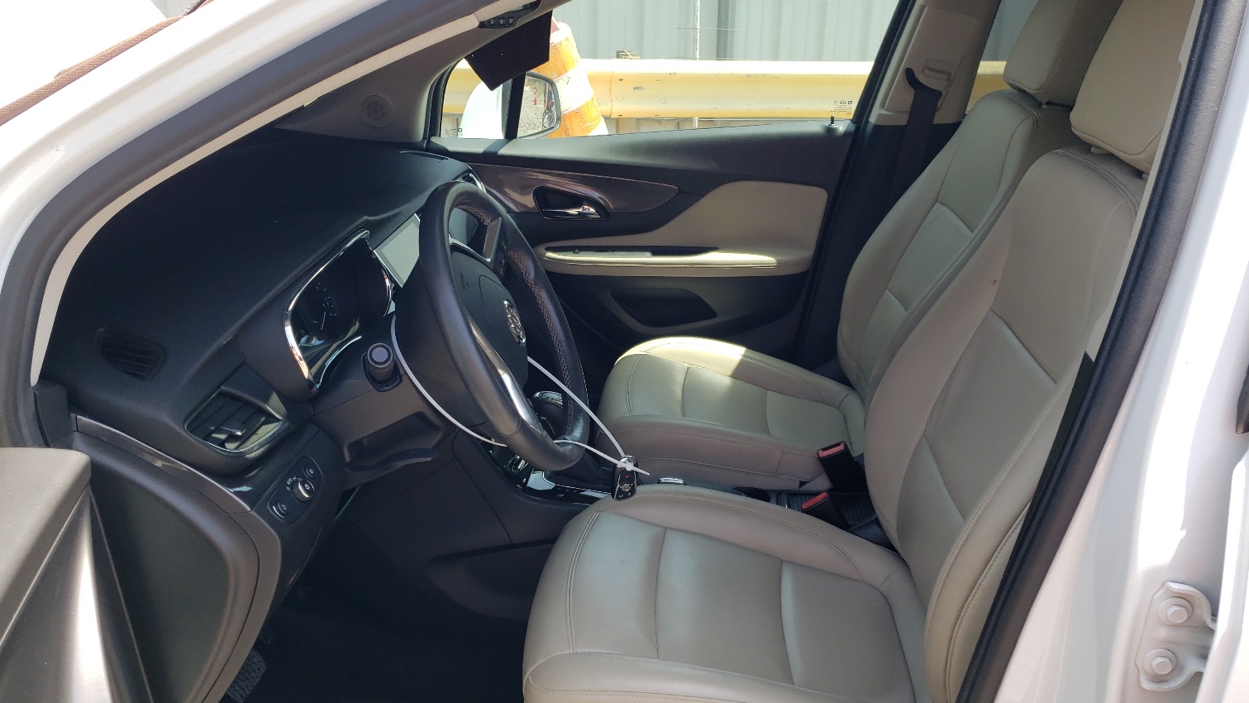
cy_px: 395
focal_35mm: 30
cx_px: 594
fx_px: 994
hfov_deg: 64.3
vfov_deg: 38.9
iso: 50
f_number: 1.5
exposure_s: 1/625
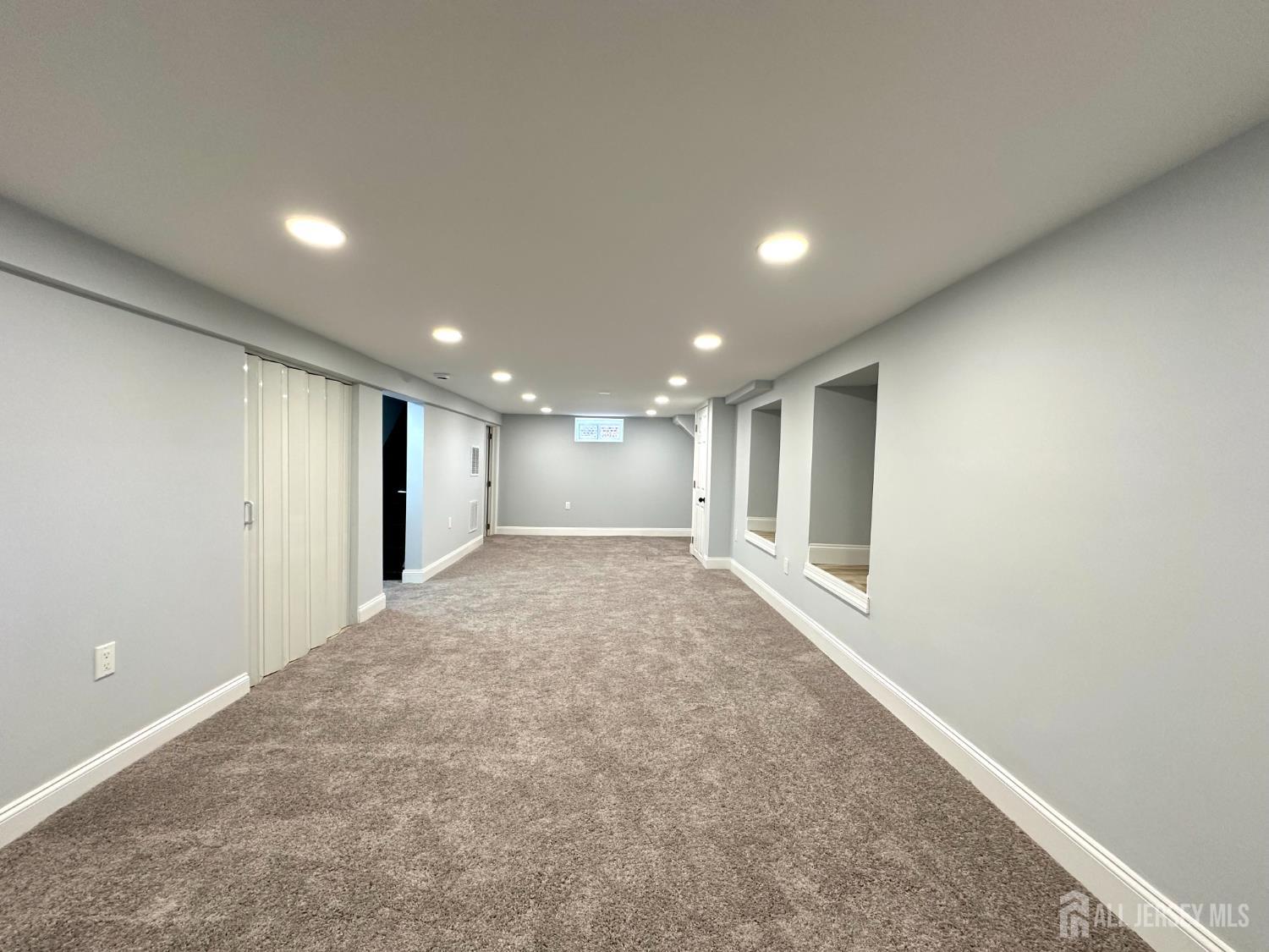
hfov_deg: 102.1
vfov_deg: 85.7
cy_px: 476
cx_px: 634
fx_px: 513
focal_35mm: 14
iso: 200
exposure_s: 1/120
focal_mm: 2.22
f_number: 2.2
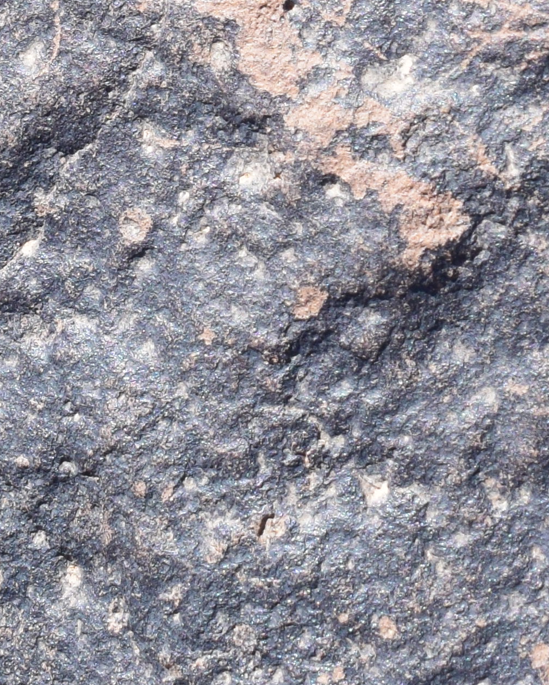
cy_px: -385
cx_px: 683
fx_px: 4756
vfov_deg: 8.1
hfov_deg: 6.6
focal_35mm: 234
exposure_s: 1/320
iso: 400
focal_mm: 35
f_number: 10
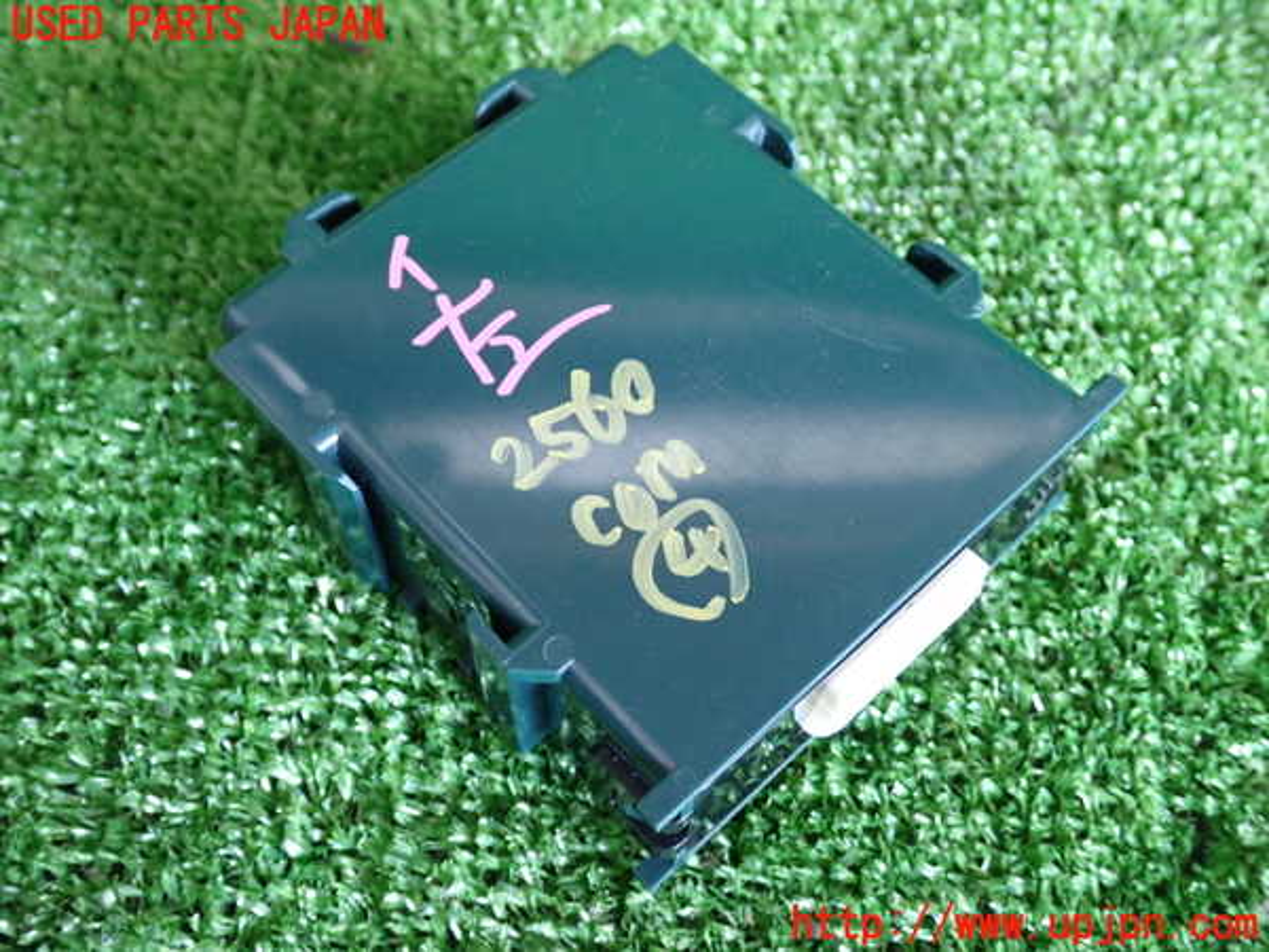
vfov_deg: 37.7
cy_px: 476
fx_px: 1393
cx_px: 634
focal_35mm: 38
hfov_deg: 49.0
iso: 1000
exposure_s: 1/80
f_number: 2.7
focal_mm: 6.83
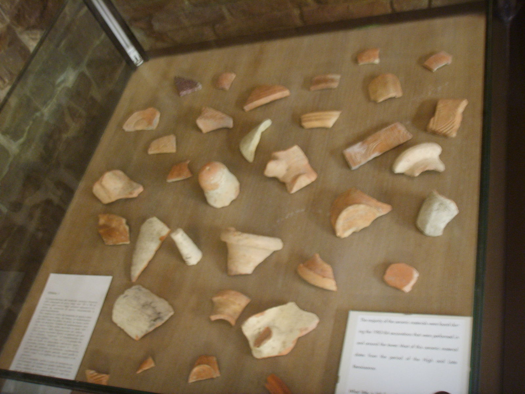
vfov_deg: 36.8
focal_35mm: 39
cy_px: 197
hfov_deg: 47.9
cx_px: 262
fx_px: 591
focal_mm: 6.6
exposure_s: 1
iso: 150
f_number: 3.5
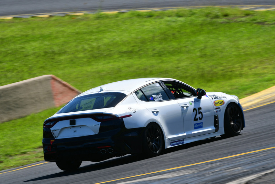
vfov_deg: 3.3
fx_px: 3209
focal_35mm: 420
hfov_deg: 4.9
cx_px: 138
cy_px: 92
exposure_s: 1/250
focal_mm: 280
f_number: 11
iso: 160
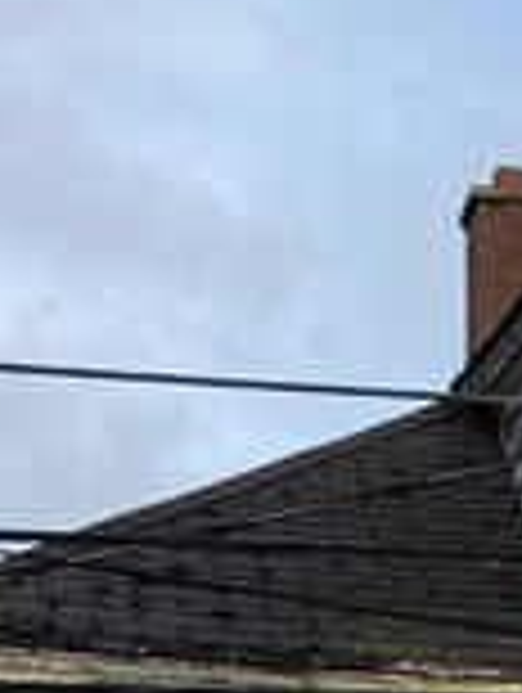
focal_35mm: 212
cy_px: 1462
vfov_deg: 8.7
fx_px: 4251
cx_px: 788
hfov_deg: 6.9
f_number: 1.78
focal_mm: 6.76
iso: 64
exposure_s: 1/1133
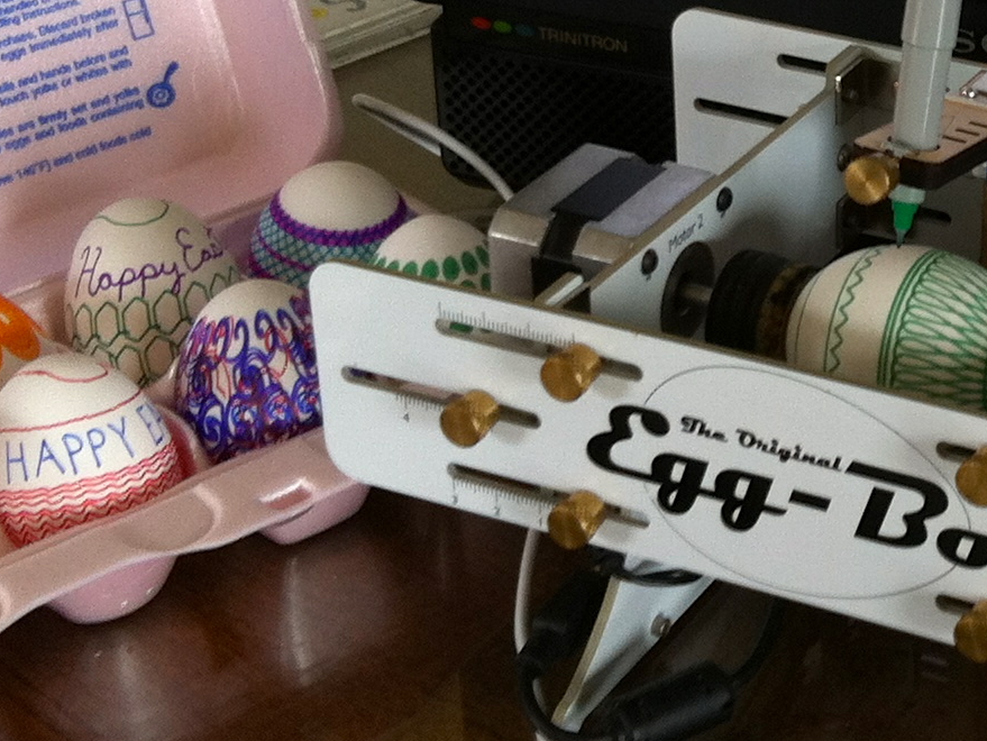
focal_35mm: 103
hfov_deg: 18.4
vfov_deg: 14.2
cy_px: 62
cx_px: 1057
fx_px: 2938
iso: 80
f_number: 2.8
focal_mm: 3.85
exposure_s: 1/15
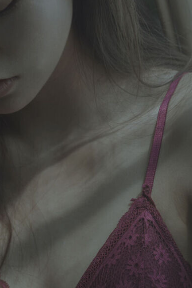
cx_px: 8
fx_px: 922
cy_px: 313
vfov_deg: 17.2
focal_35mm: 115
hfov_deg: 11.8
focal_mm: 42.5
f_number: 4.5
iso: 100
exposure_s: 1/100
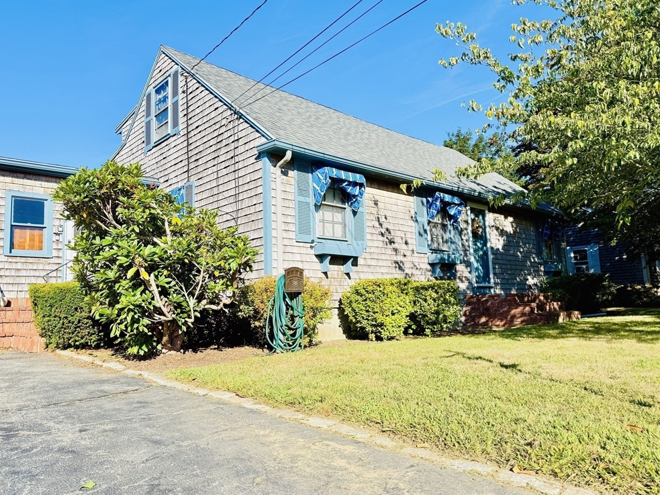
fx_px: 477
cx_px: 317
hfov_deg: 69.4
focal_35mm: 25
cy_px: 246
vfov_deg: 54.9
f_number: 1.78
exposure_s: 1/1437
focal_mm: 6.76
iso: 80
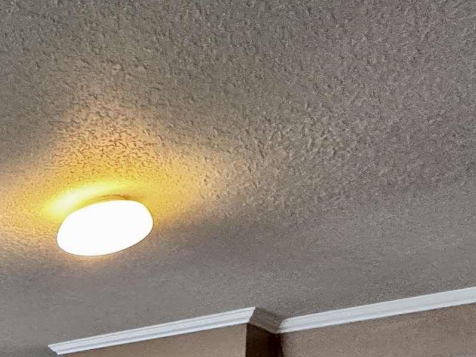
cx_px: -240
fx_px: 743
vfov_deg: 21.9
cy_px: 552
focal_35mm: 54
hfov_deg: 26.1
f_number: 2.2
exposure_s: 1/60
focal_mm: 2.22
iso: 500
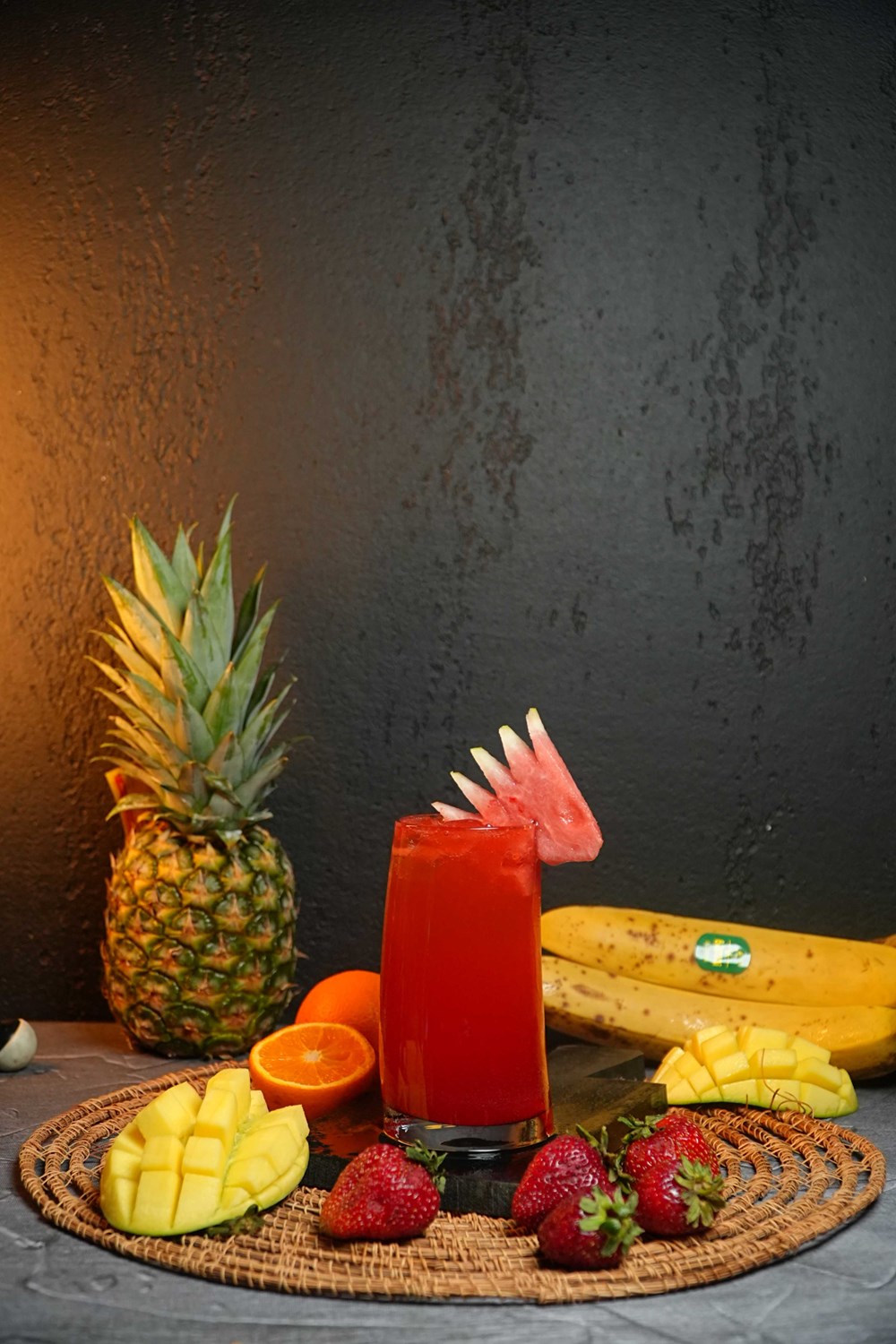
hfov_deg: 29.2
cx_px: 448
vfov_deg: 42.7
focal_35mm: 46
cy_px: 672
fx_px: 1717
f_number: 4.5
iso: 1250
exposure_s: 1/160
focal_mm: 31
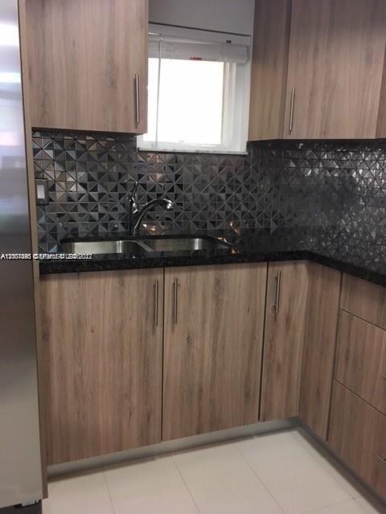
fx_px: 431
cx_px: 193
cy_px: 257
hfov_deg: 48.2
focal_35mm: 29
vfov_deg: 61.7
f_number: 2.2
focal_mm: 4.15
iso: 200
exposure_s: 1/24
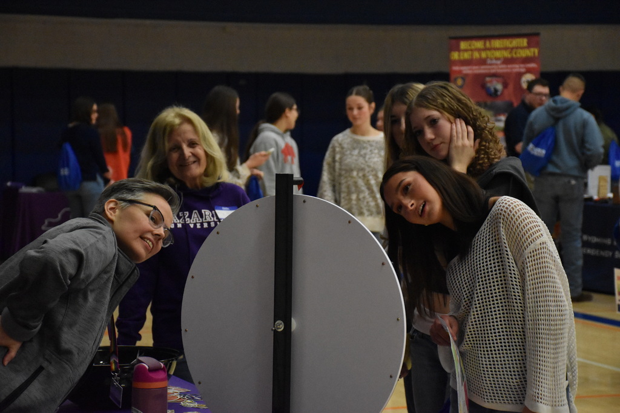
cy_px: 206
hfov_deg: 20.6
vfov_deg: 13.8
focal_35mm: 99
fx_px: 1705
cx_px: 310
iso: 6400
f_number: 5
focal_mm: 66
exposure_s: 1/320
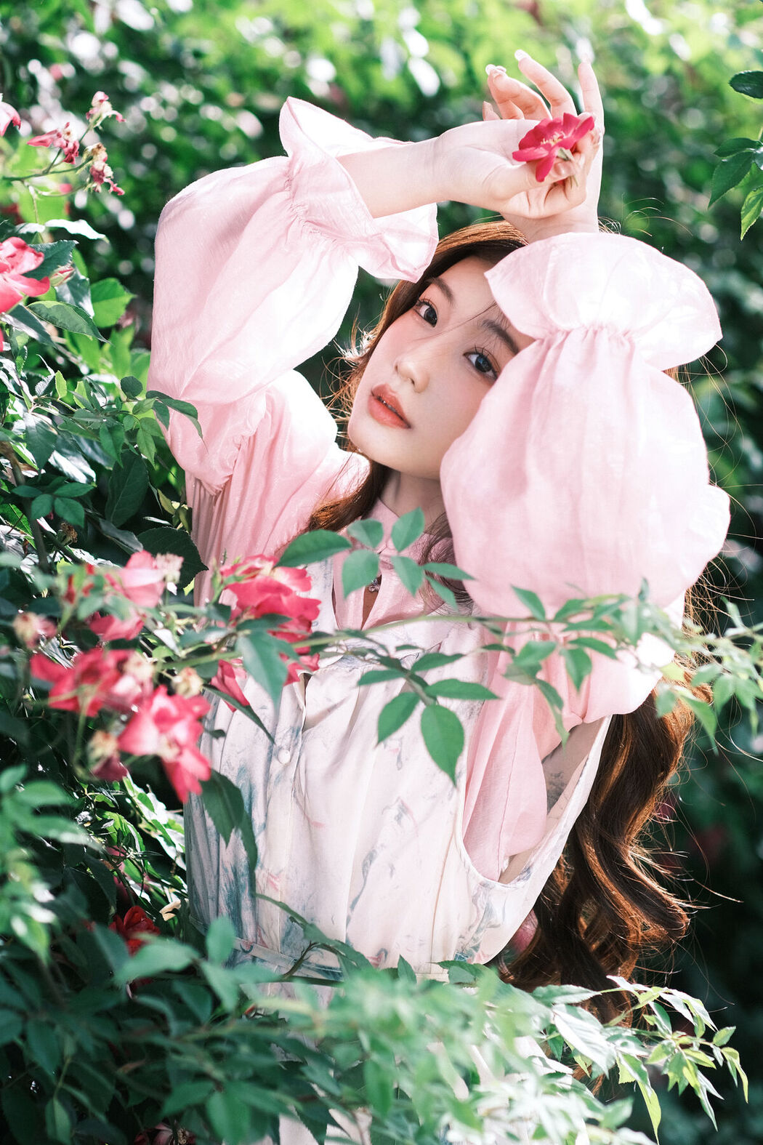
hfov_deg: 10.7
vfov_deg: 16.0
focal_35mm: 128
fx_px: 4069
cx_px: 382
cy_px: 572
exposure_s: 1/1000
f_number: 2.5
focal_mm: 85
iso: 250
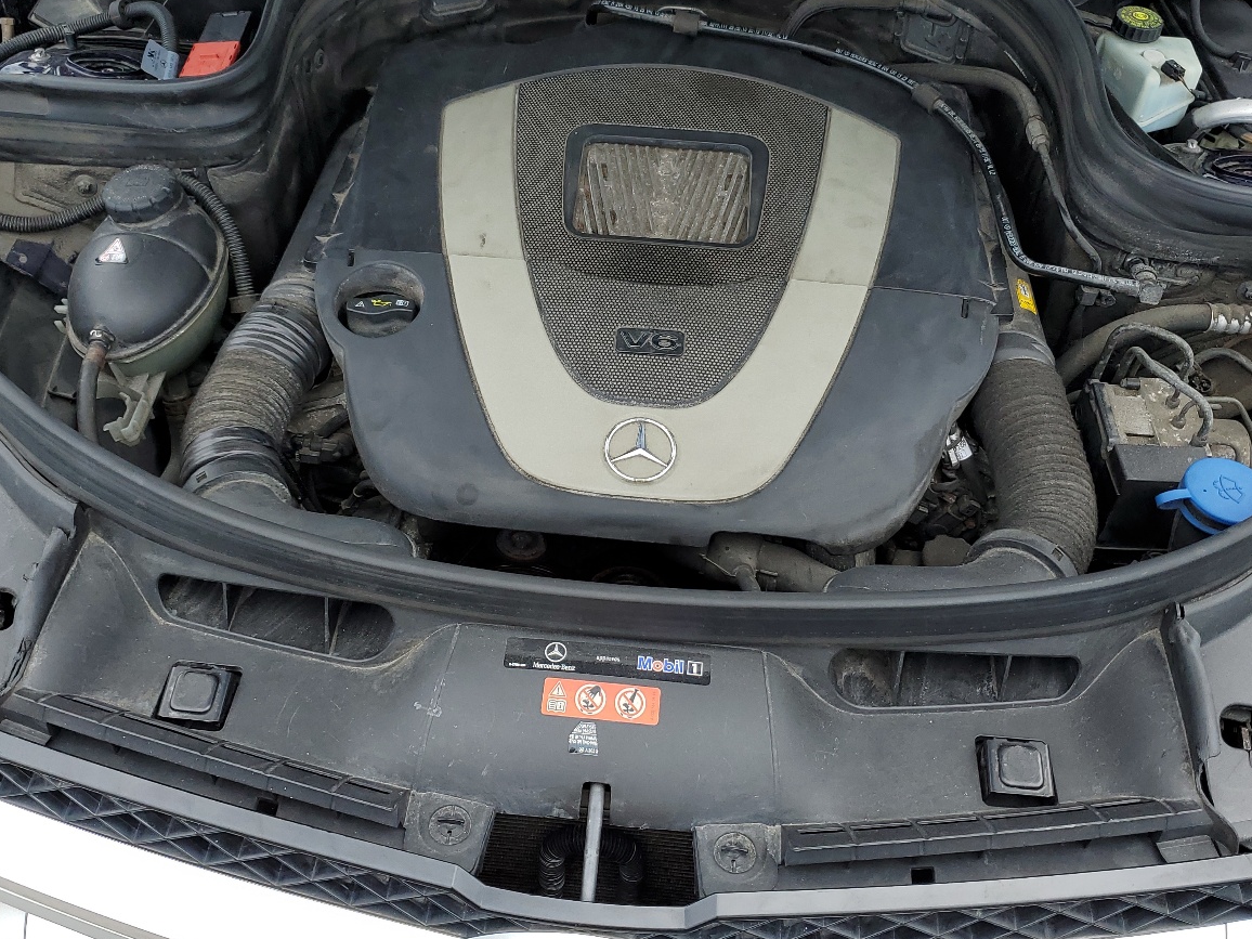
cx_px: 667
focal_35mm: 36
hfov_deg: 51.3
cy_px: 375
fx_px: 1302
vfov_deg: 39.5
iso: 50
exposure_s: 1/1111
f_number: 1.5
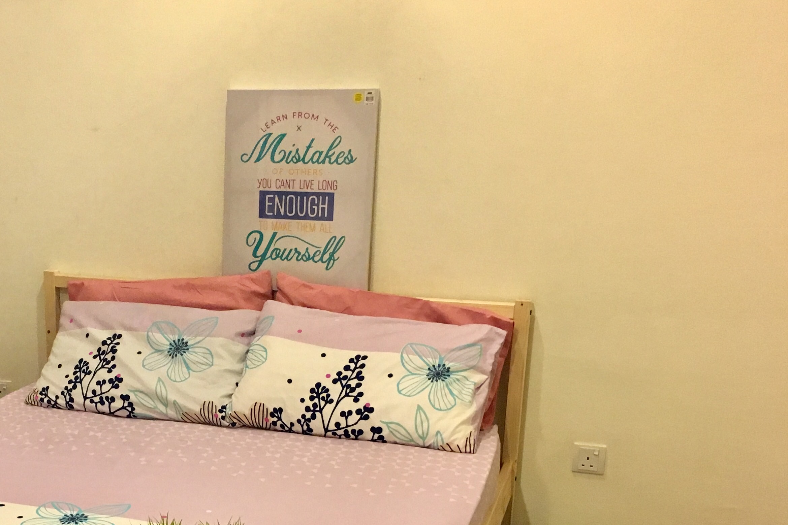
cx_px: 124
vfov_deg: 25.5
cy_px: 420
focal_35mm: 52
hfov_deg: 36.5
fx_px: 1138
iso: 200
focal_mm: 4.15
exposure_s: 1/33
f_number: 2.2
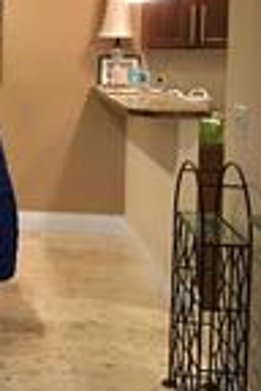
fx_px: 913
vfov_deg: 24.0
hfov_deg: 14.0
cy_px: 119
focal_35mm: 84
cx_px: -242
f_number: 2.2
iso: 80
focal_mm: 4.15
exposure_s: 1/10
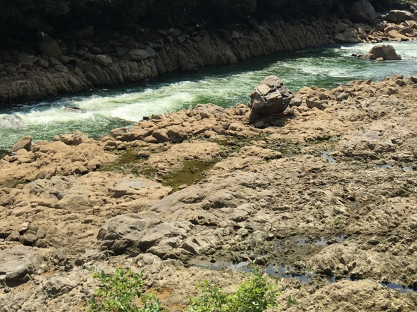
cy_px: 23
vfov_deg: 24.4
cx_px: 189
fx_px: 699
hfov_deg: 33.2
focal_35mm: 58
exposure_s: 1/1425
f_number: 2.2
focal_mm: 4.15
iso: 25
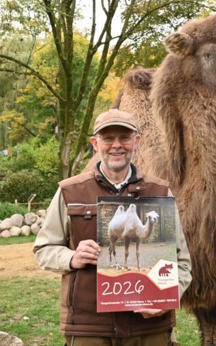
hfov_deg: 22.2
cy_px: 173
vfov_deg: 35.7
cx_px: 197
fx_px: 537
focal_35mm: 57
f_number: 5.6
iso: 1600
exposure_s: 1/250
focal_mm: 37
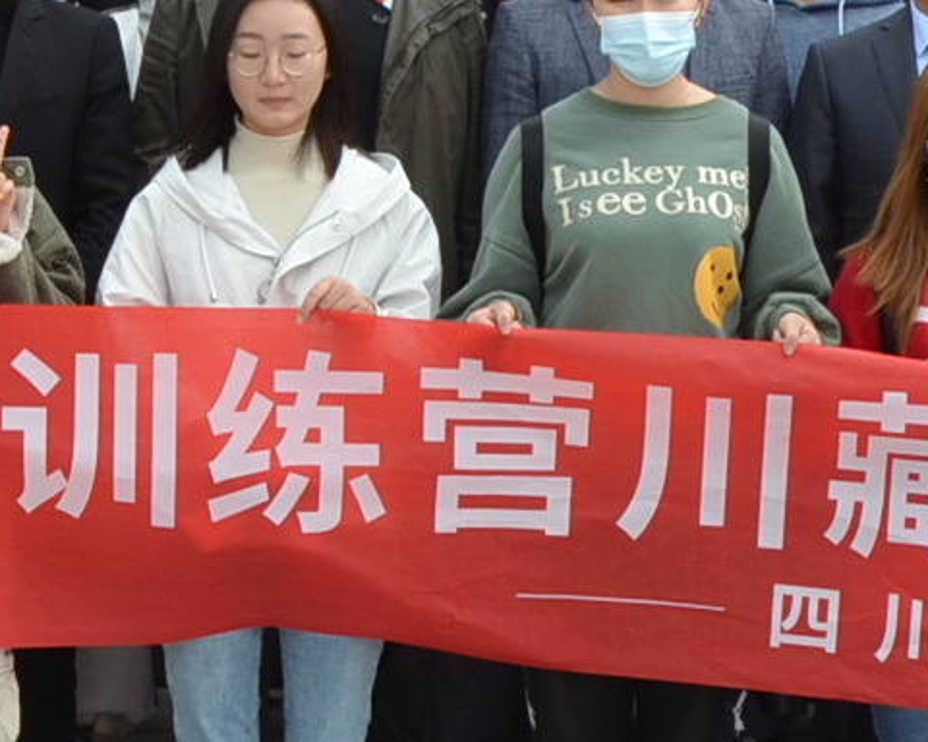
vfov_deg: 8.8
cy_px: -238
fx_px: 4751
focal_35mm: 173
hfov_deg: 11.1
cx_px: 8
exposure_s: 1/320
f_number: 9
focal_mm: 24
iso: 400
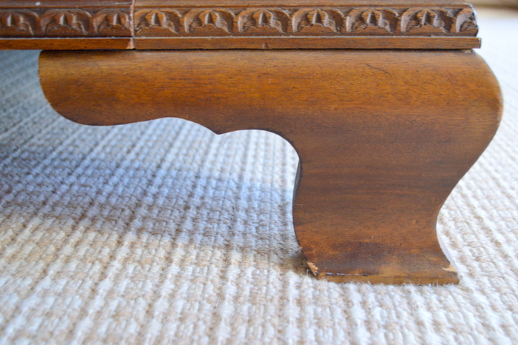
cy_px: 172
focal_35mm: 39
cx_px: 259
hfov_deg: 49.6
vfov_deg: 34.2
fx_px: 561
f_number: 4.2
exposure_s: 1/15
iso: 800
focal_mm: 26
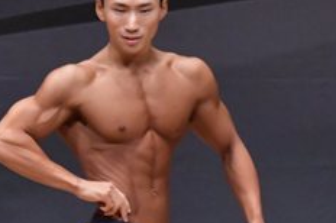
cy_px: 279
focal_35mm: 902
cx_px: -92
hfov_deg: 2.3
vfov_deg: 1.5
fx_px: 8407
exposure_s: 1/400
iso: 6400
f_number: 5.6
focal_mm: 180
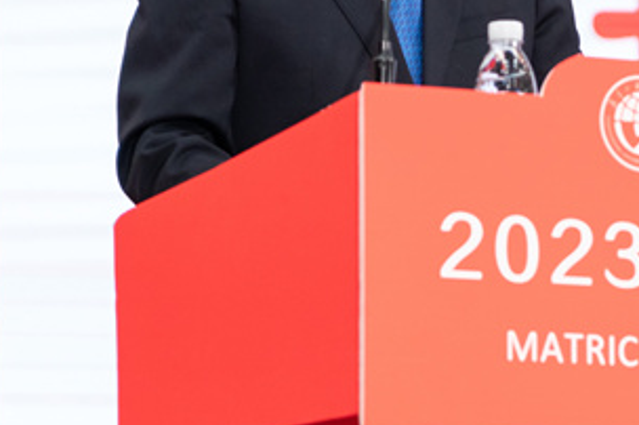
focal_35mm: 304
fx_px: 5390
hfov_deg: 6.8
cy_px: -158
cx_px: 511
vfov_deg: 4.5
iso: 1600
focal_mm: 105
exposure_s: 1/250
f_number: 4
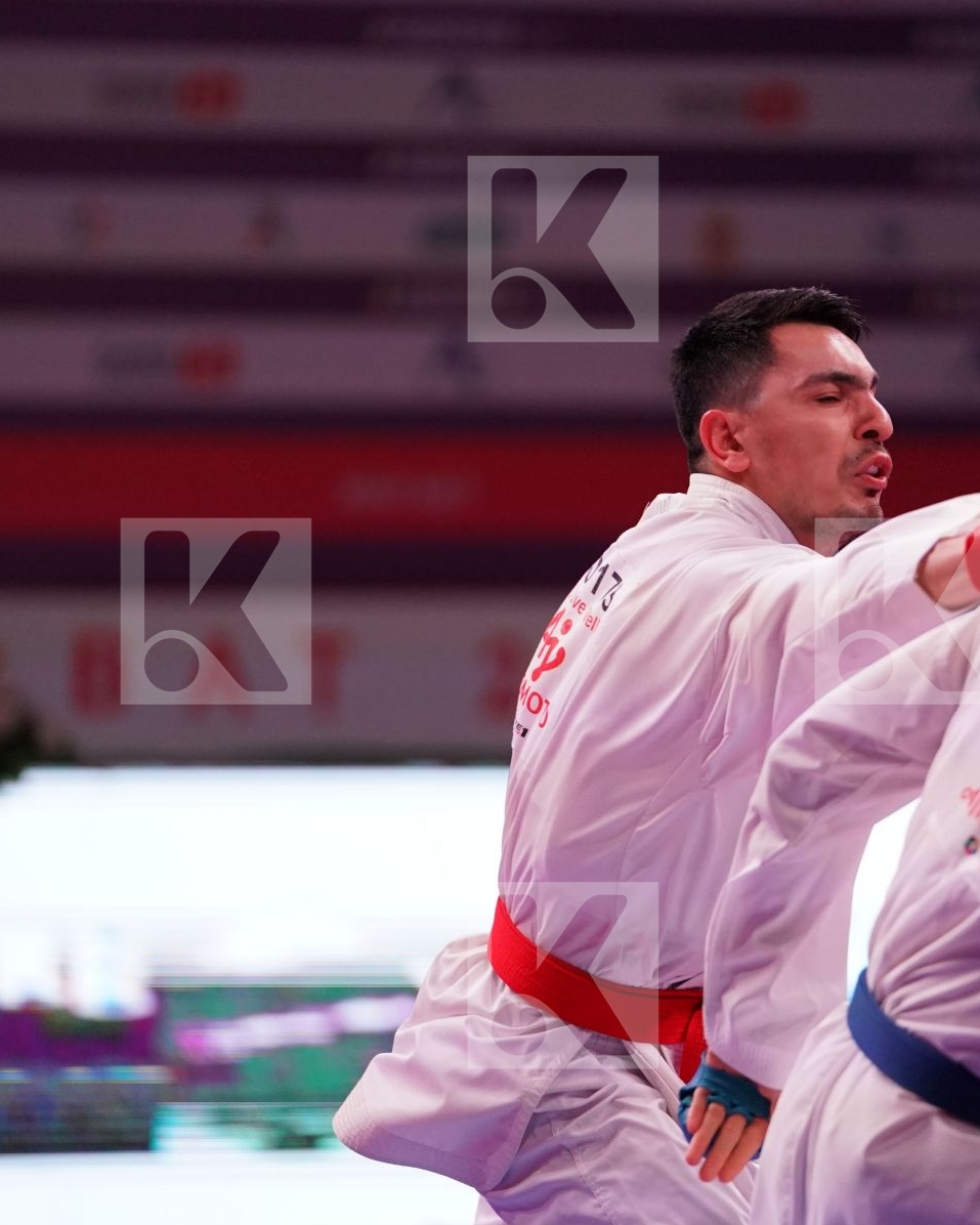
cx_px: 563
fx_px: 9316
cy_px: 611
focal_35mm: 257
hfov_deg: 6.0
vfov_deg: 7.5
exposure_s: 1/1000
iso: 3200
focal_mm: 182
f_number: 2.8
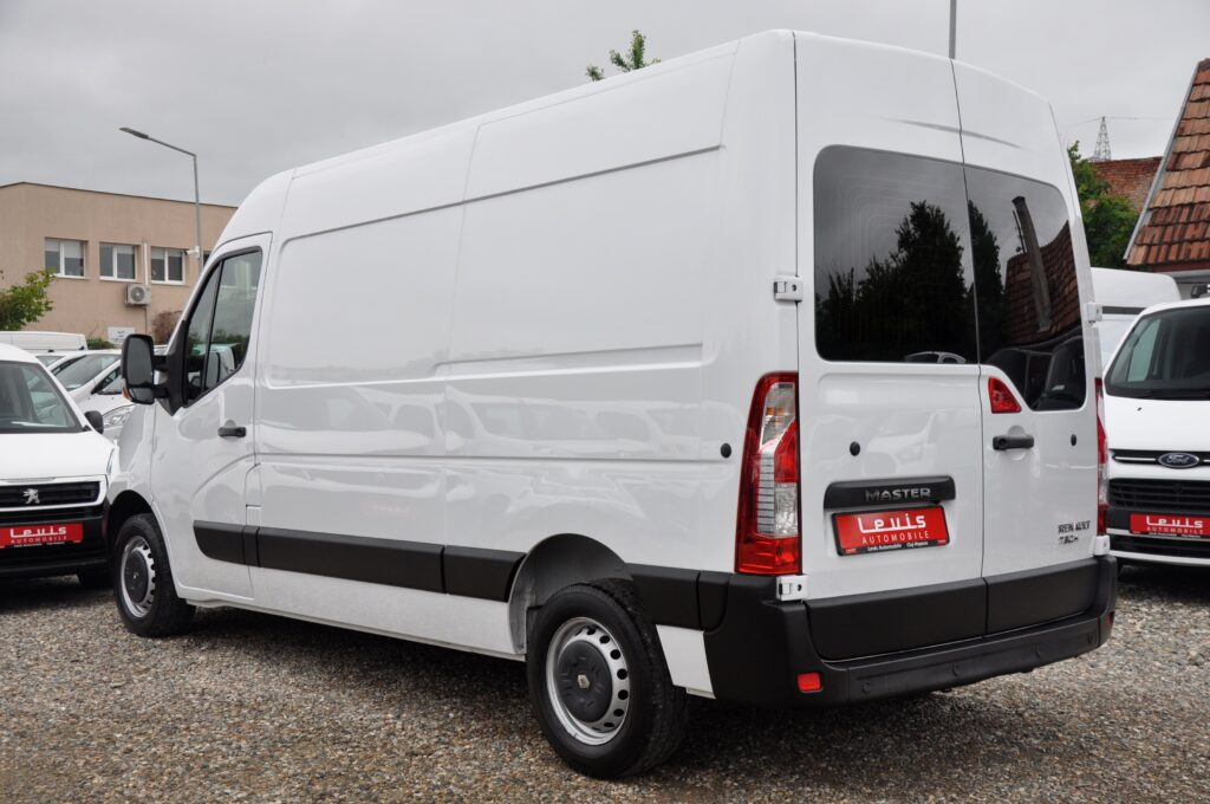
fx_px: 1309
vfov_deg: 34.1
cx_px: 605
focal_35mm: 39
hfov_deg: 49.6
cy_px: 402
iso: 500
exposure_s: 1/160
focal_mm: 26
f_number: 6.3
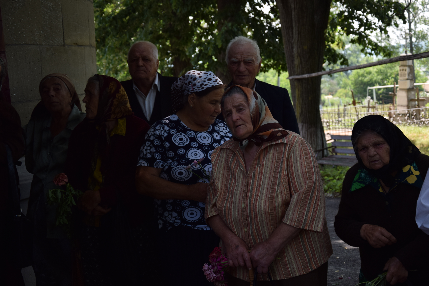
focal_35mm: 68
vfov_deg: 20.2
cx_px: 214
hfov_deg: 29.9
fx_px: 805
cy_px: 143
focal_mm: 45
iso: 100
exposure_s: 1/160
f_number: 4.8
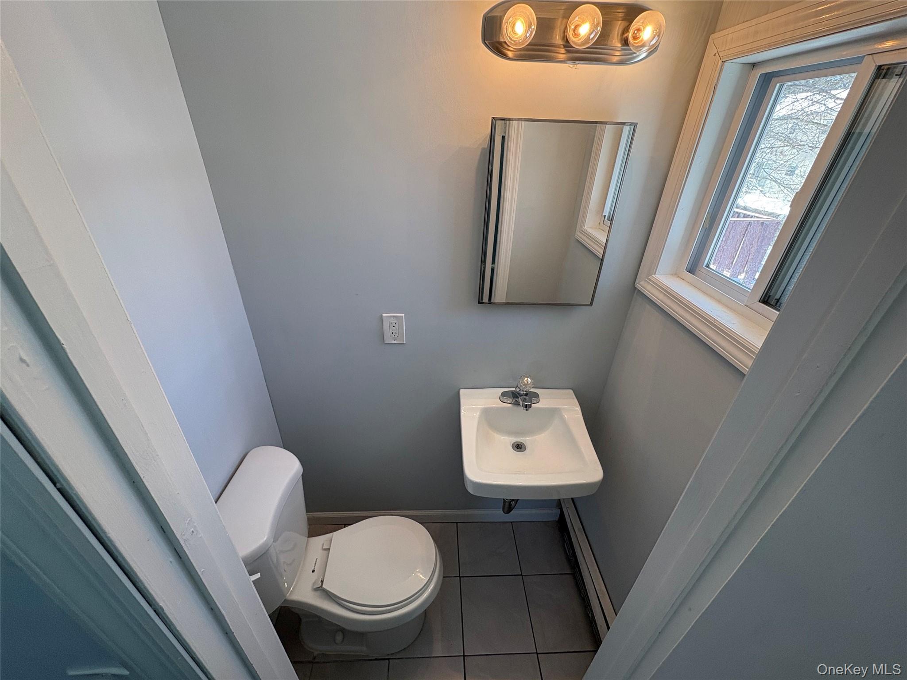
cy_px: 340
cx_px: 454
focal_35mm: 14
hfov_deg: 102.1
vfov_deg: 85.7
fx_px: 367
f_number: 2.2
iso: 100
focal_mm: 2.22
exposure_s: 1/120
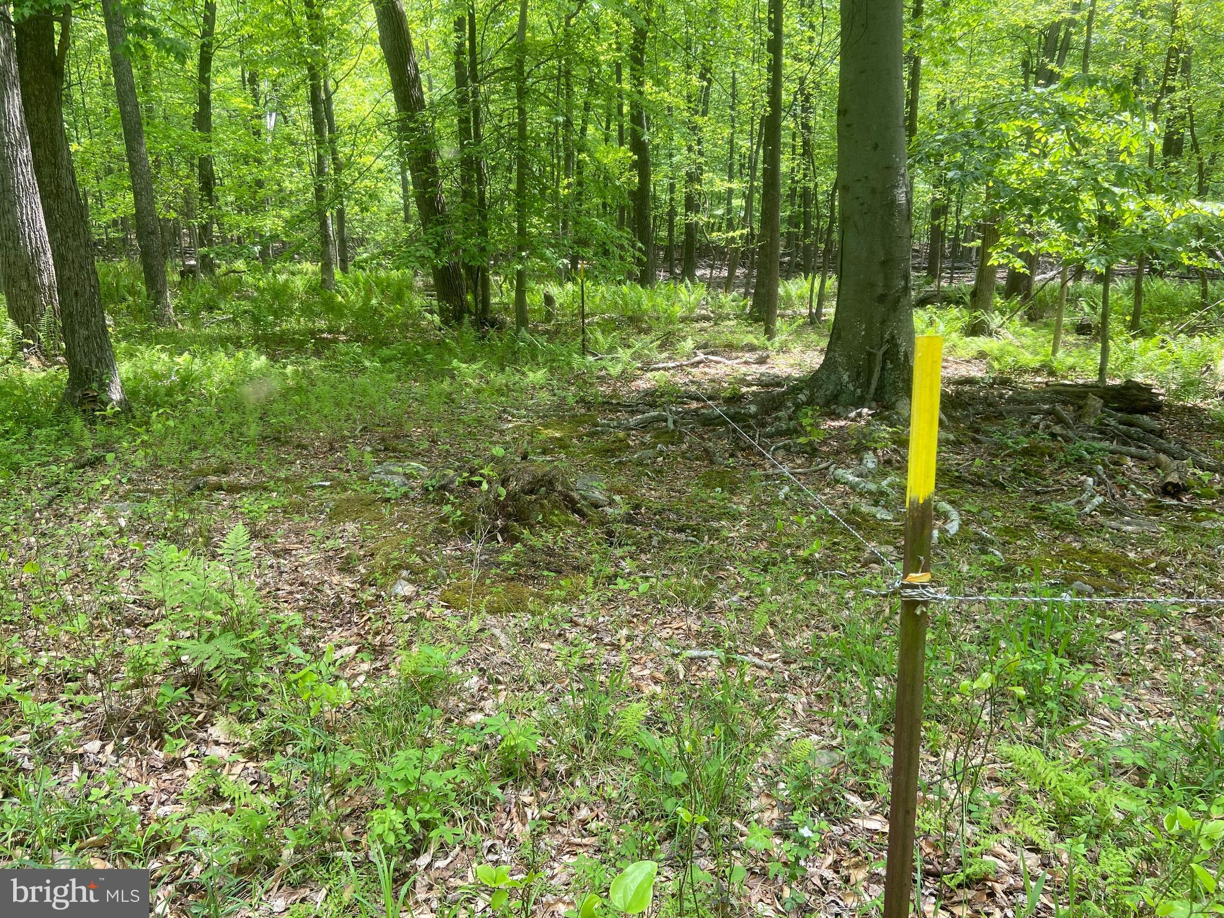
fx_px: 919
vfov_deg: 53.1
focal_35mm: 26
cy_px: 459
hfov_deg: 67.3
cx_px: 612
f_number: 1.8
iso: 32
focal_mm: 4.25
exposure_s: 1/260
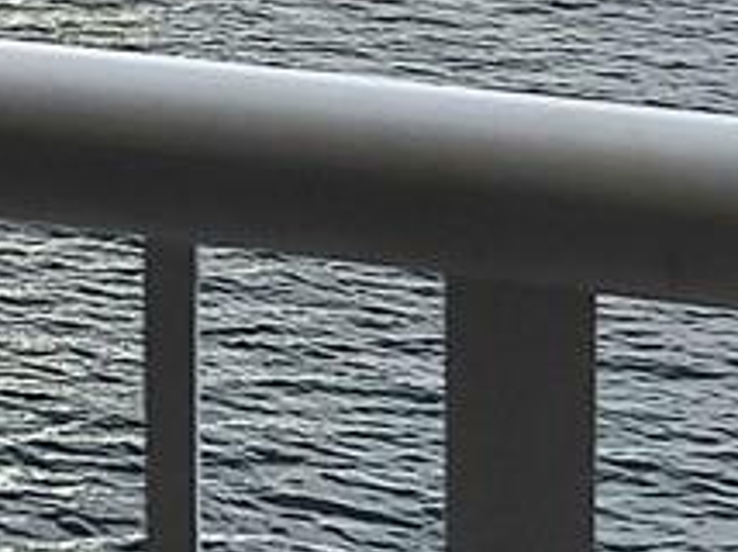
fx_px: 3982
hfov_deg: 8.7
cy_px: -687
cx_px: -1493
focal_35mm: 187
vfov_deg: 7.5
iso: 20
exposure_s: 1/769
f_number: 1.8
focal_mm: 7
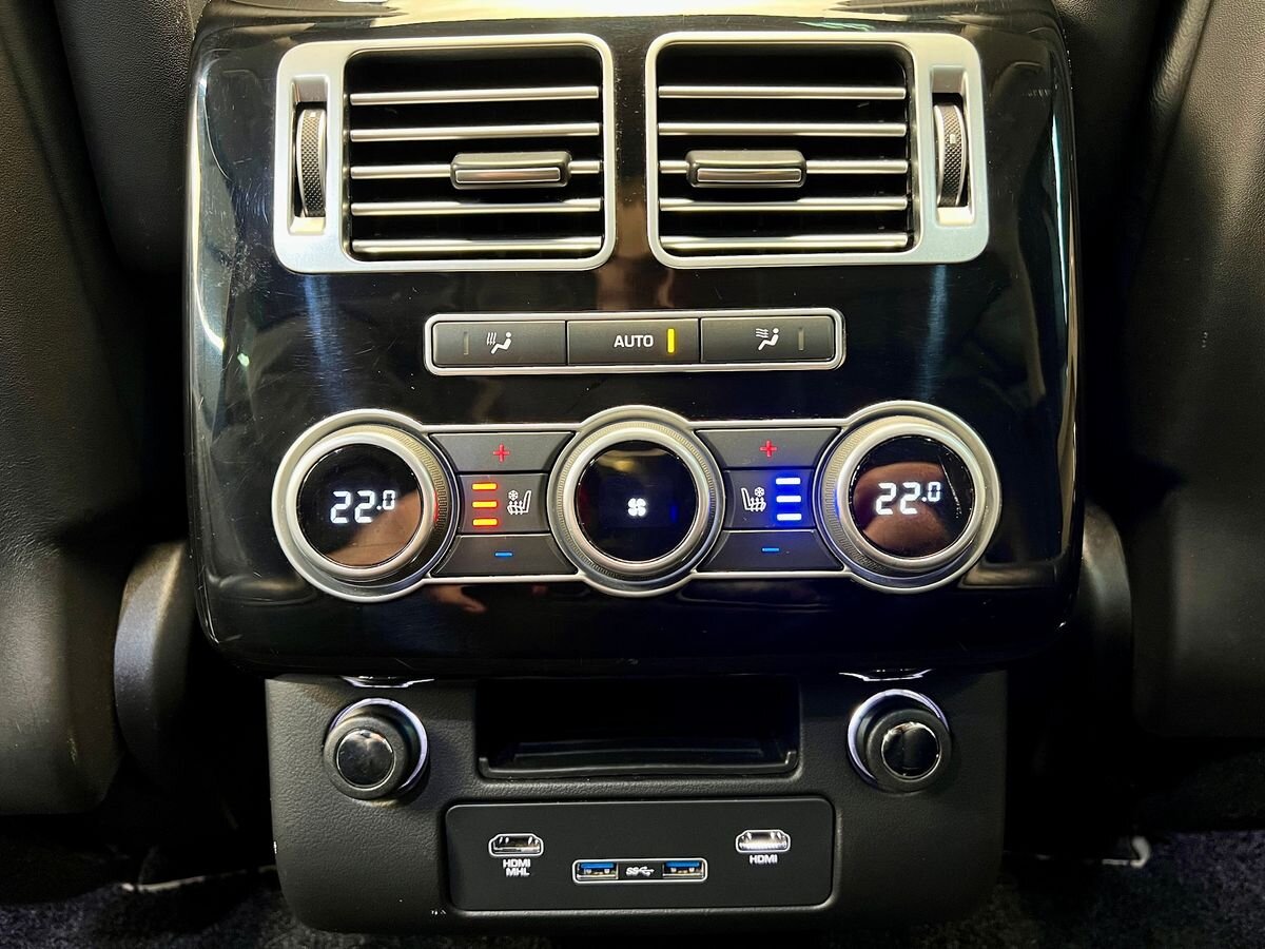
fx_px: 950
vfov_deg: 53.1
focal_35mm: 26
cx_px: 632
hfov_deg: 67.3
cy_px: 474
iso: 400
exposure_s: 1/33
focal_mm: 5.7
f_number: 1.5
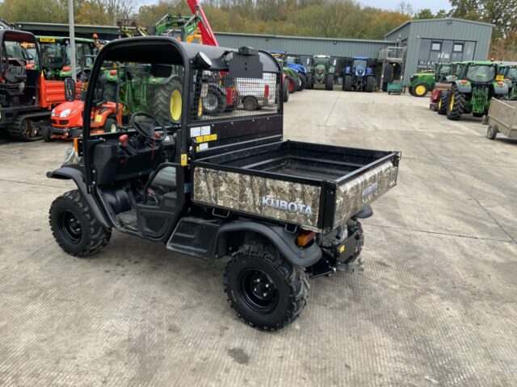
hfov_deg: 61.7
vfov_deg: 48.2
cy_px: 194
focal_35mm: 29
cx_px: 258
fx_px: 433
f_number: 1.8
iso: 50
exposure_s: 1/122
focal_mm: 3
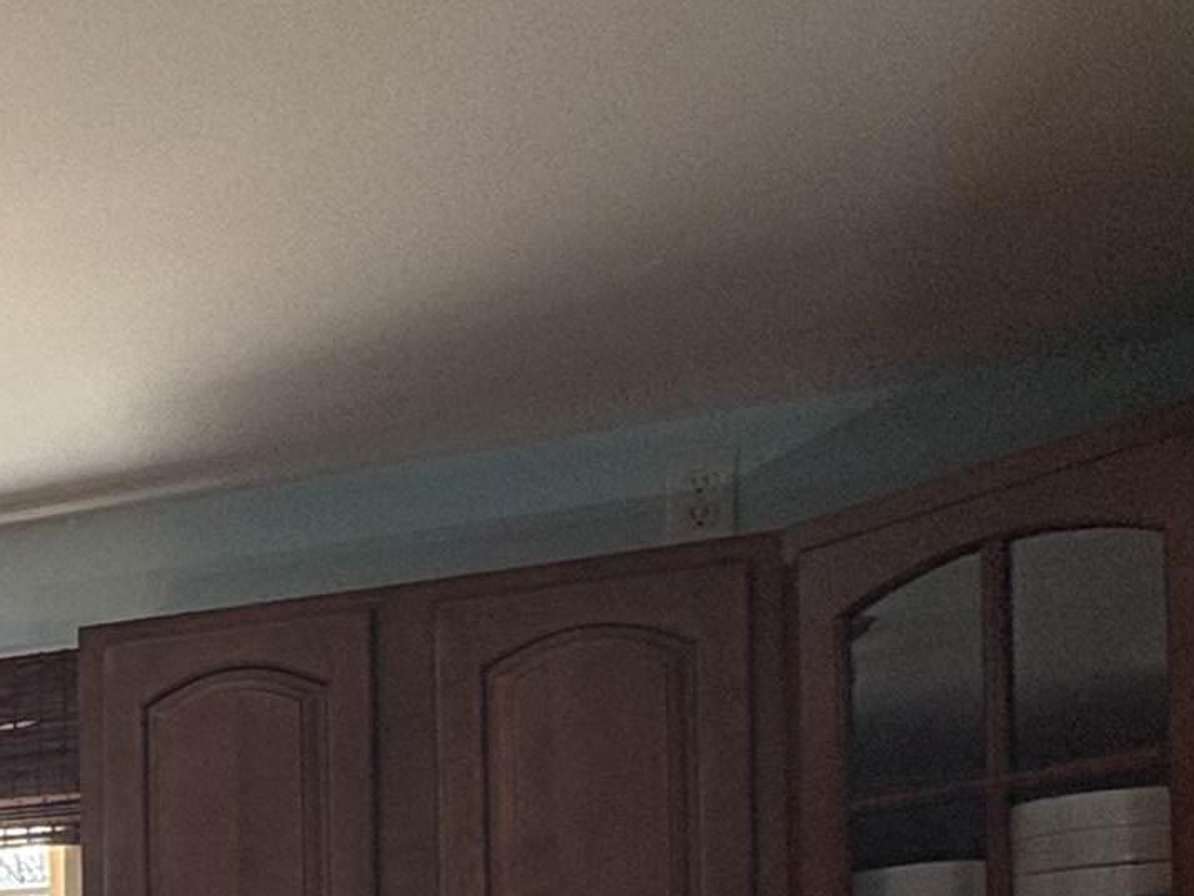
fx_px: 2070
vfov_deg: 22.0
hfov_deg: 23.7
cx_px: -706
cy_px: 1154
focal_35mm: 60
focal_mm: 2.22
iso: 125
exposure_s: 1/134
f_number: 2.2
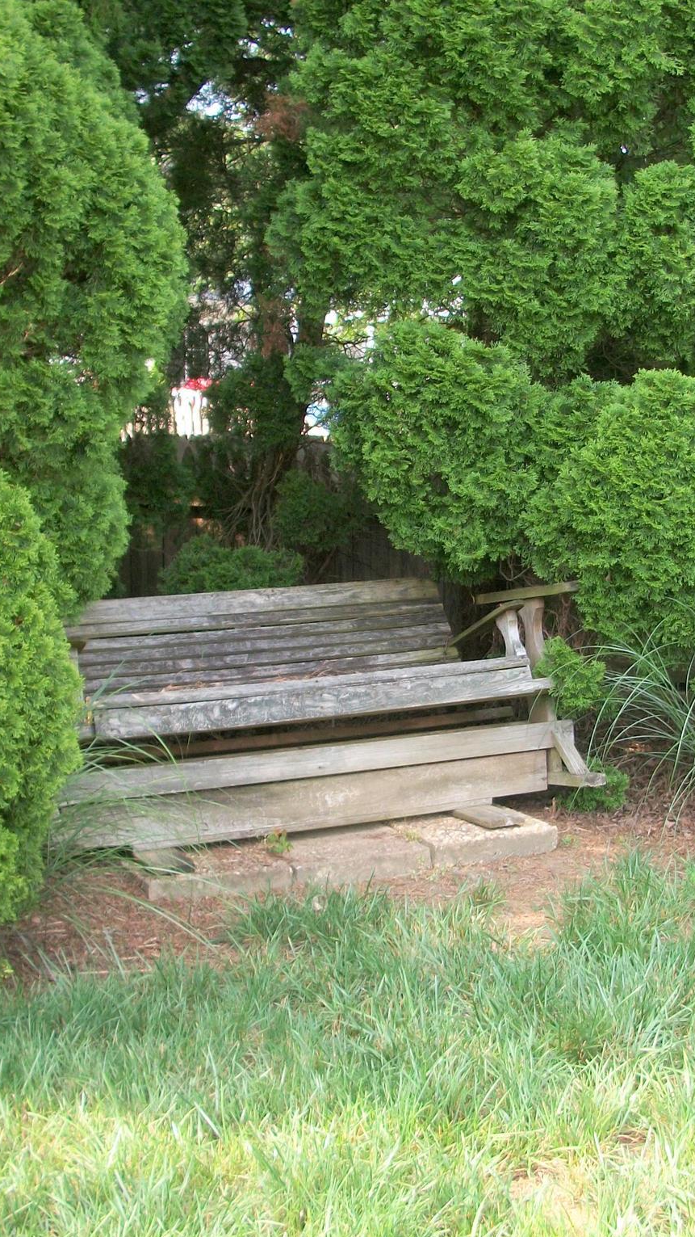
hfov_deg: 23.5
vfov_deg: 40.6
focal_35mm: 51
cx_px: 416
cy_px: 620
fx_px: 1671
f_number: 3.1
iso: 80
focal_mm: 6.3
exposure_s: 1/80
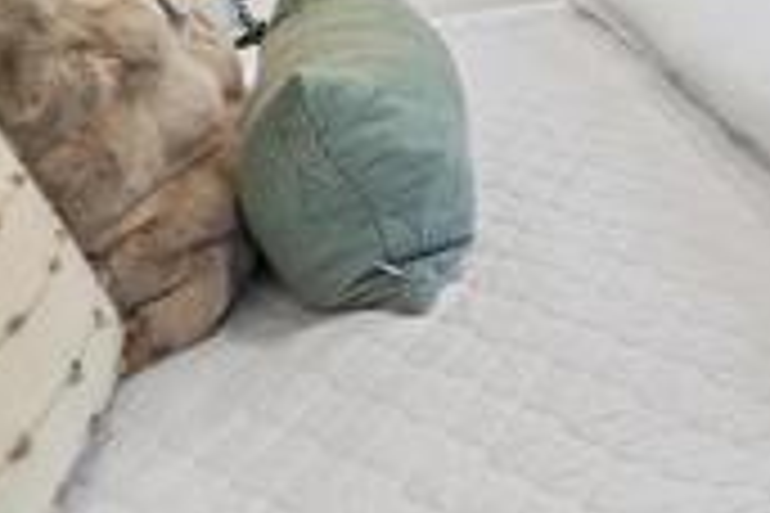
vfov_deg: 23.9
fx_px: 962
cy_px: -250
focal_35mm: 45
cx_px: 1058
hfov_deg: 31.0
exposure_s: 1/2
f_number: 6.3
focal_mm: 12
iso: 200
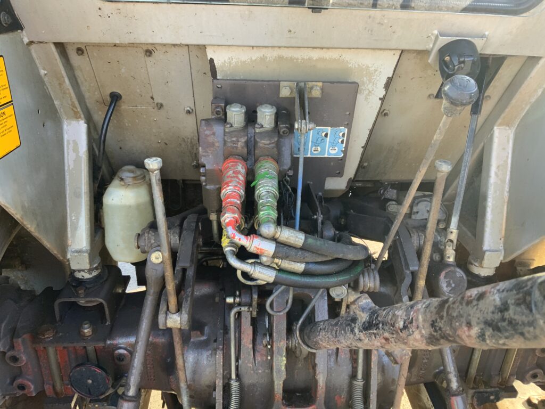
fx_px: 457
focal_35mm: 29
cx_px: 272
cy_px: 204
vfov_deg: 48.2
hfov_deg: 61.7
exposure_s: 1/122
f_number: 1.8
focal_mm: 3
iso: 40
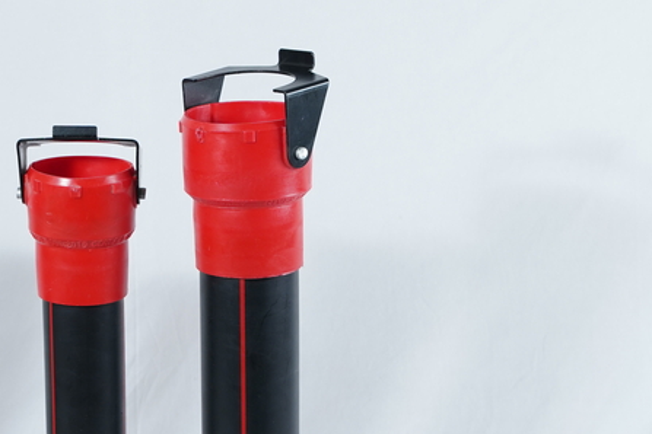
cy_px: 298
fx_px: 1865
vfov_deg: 13.3
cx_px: 93
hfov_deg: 19.5
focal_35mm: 103
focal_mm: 46
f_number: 8
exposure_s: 1/100
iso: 500
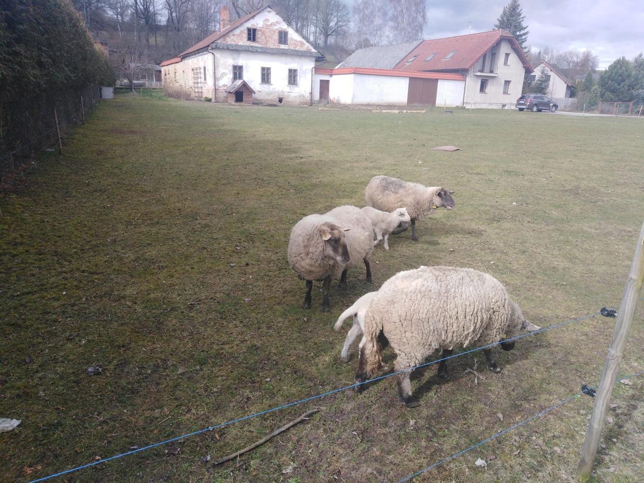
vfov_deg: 53.1
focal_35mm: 26
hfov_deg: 67.3
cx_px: 322
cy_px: 242
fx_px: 484
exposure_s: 1/406
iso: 100
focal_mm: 3.46
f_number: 2.2
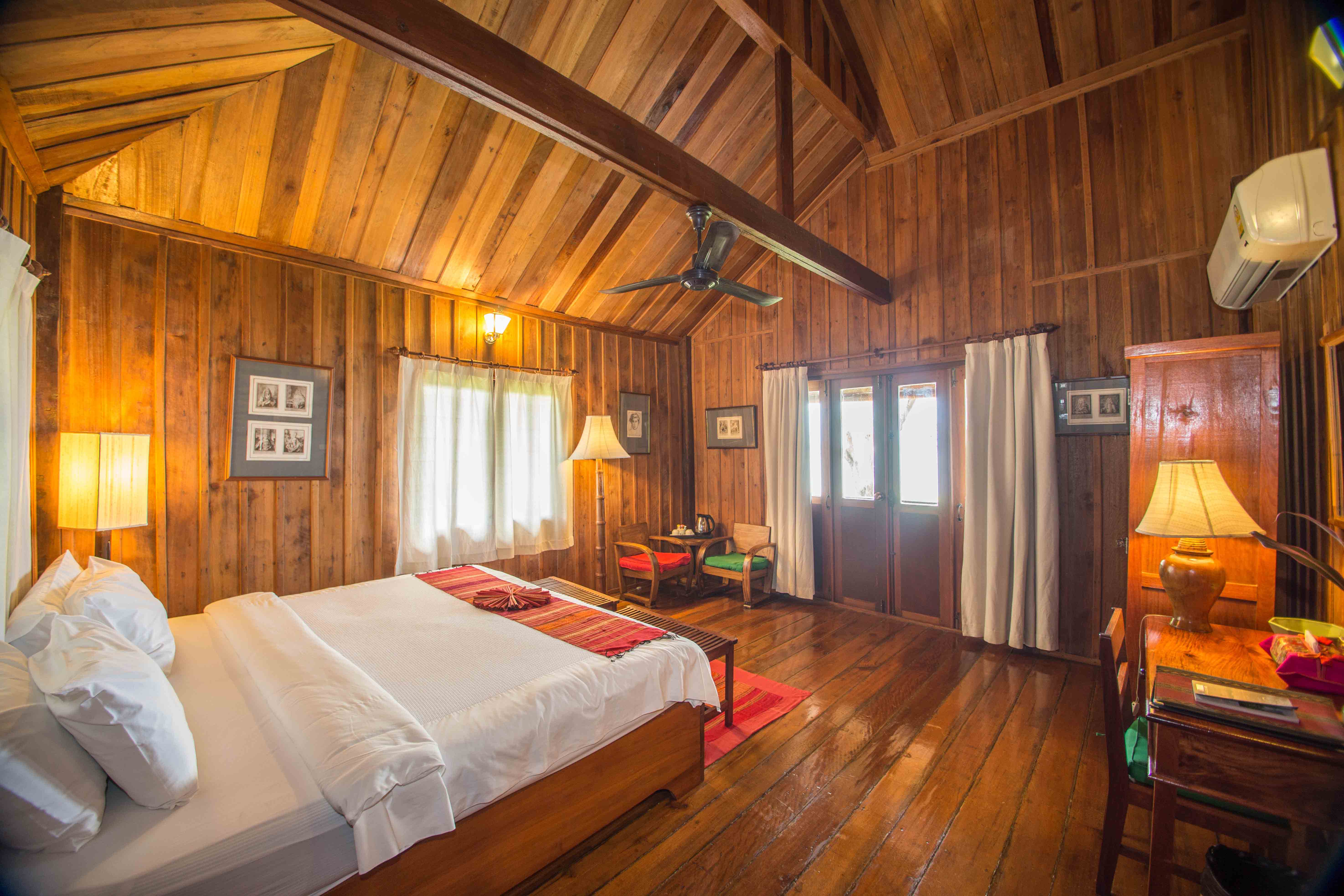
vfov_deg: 85.4
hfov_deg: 108.3
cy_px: 448
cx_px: 672
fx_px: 485
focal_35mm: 13
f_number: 5.6
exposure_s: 1/2.5
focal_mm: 13
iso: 100
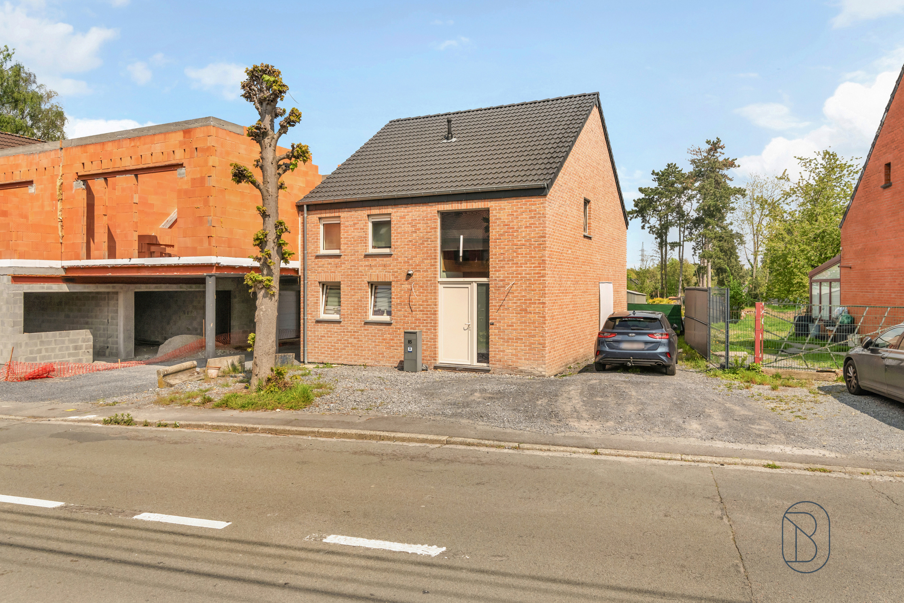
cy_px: 302
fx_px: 628
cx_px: 452
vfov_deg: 51.3
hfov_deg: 71.5
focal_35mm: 25
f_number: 8
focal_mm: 25
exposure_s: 1/3200
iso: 800
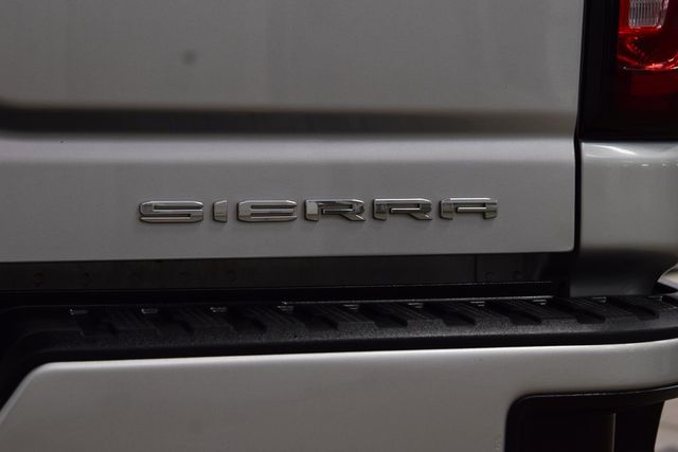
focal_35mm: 82
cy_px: 226
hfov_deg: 24.6
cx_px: 339
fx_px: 1554
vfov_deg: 16.6
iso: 400
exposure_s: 1/20
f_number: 6.3
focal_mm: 55
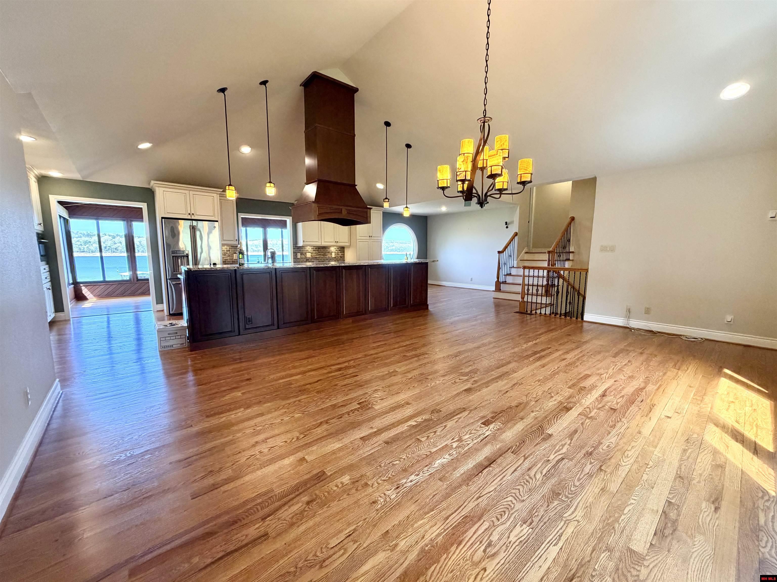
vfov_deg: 85.7
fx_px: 314
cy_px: 291
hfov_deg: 102.1
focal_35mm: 14
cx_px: 388
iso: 250
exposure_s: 1/120
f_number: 2.2
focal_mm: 2.22
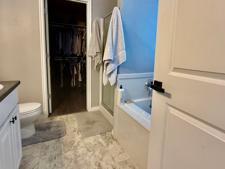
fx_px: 136
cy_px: 73
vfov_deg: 63.2
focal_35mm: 21
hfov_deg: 79.0
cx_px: 115
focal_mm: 2.22
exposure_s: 1/60
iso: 250
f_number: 2.2
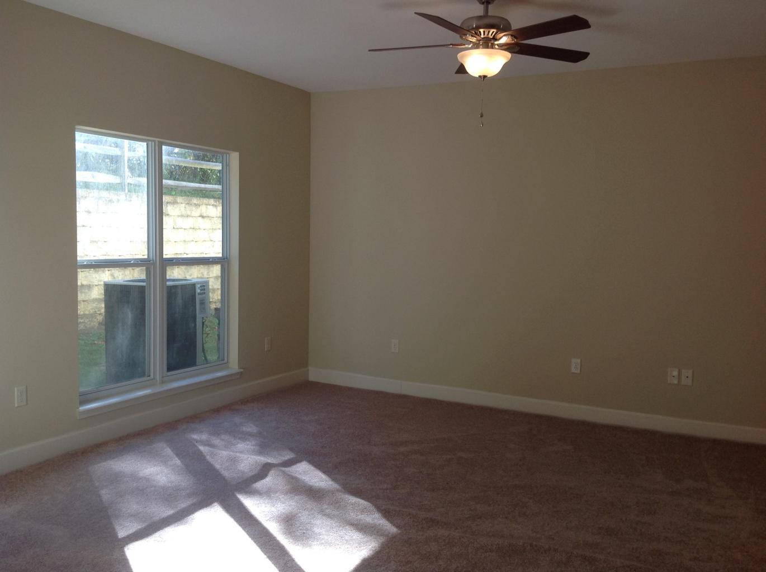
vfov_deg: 40.6
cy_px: 286
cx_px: 383
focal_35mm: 35
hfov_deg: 52.7
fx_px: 773
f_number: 2.4
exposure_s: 1/120
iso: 50
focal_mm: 4.28
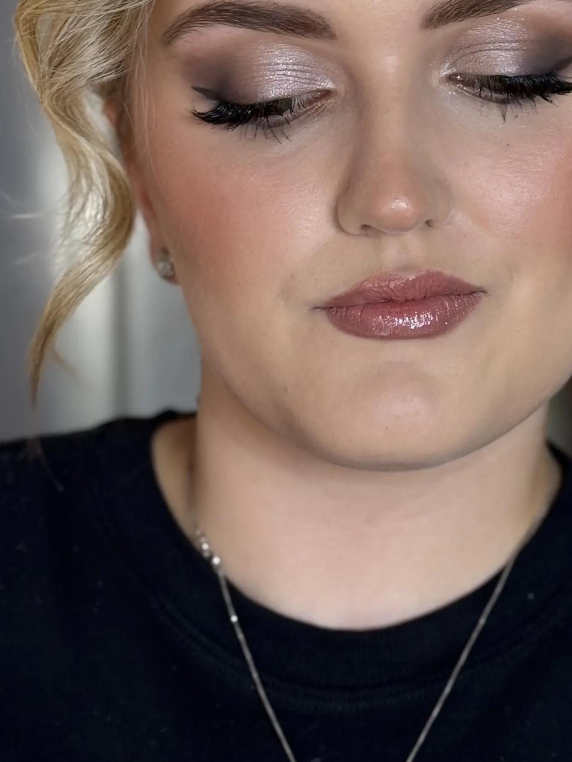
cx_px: 361
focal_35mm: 109
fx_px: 2402
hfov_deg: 13.6
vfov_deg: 17.9
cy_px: 142
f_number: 1.78
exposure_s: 1/121
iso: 80
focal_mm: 6.76
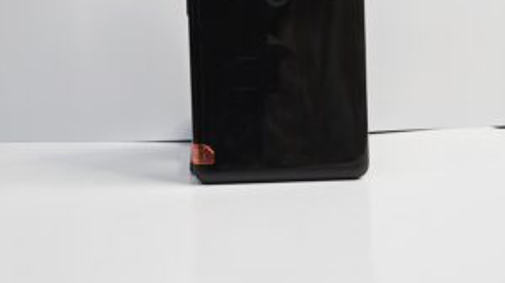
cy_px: -49
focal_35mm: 101
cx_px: 252
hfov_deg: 21.2
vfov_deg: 11.7
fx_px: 1351
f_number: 2.4
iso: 50
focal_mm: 7.9
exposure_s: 1/50
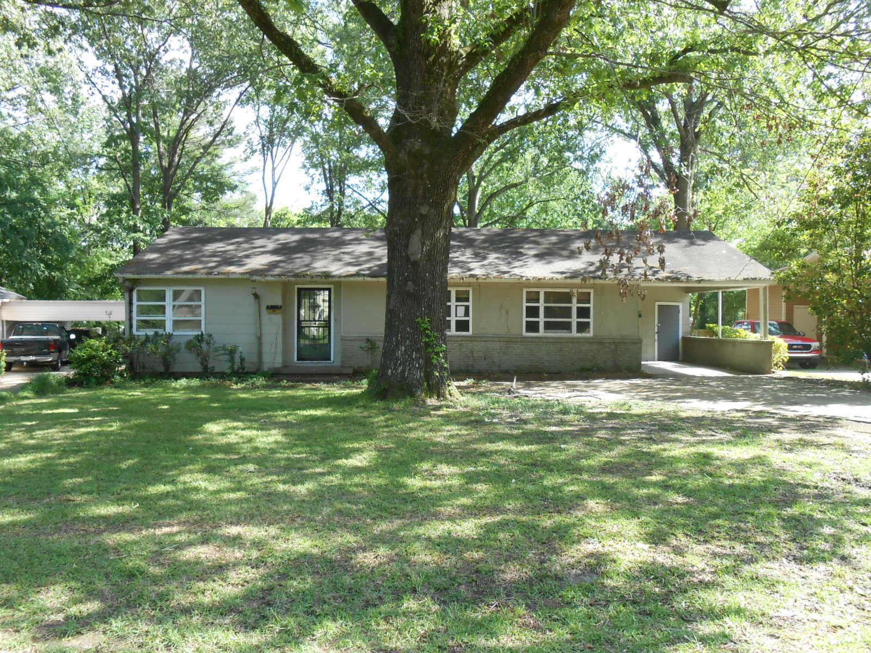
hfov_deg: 67.3
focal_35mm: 26
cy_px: 326
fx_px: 654
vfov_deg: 53.1
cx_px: 436
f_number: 3.5
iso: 250
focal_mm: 4.6
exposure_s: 1/250
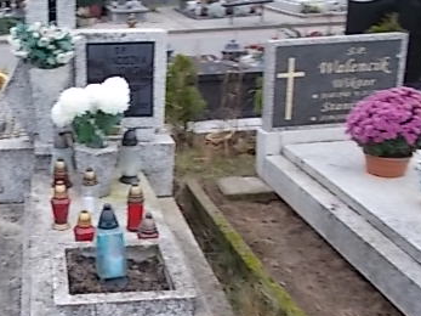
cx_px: 78
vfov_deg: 30.2
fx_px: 584
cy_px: 175
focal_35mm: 48
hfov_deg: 38.0
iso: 80
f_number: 3.2
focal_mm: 4.6
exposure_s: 1/40
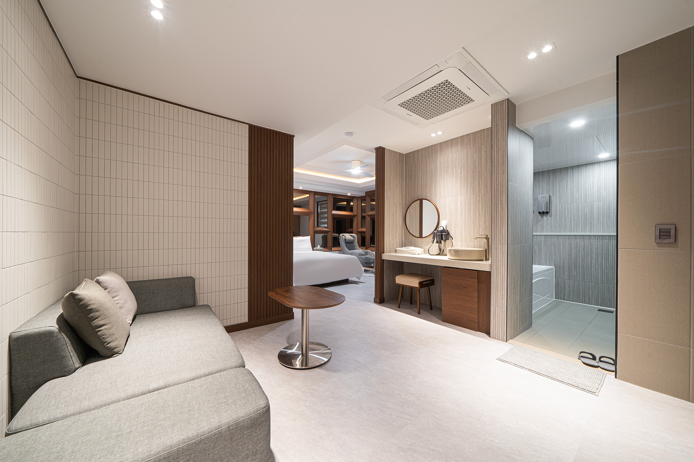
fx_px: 231
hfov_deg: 112.6
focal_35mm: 12
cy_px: 231
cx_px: 347
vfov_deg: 90.0
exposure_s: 1/2
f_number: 10
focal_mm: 12
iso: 160
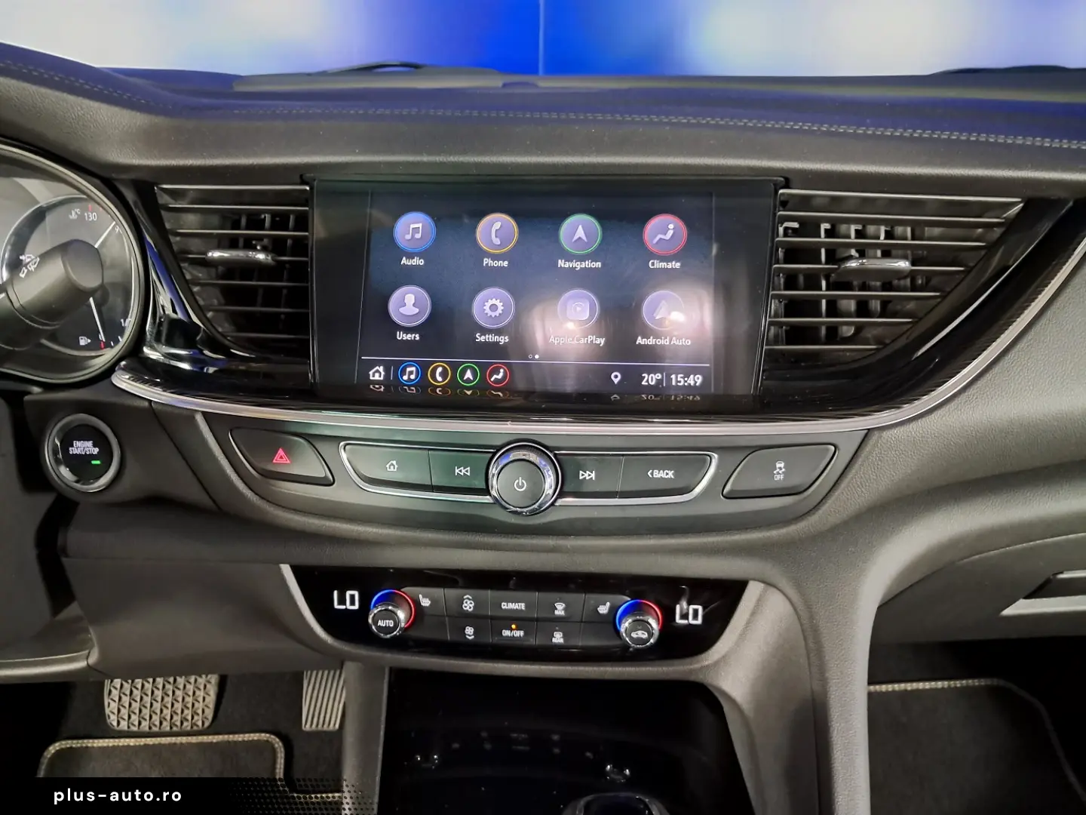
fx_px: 847
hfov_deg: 65.3
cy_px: 408
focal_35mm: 27
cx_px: 543
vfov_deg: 51.4
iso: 1000
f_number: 1.8
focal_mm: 4
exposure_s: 1/20
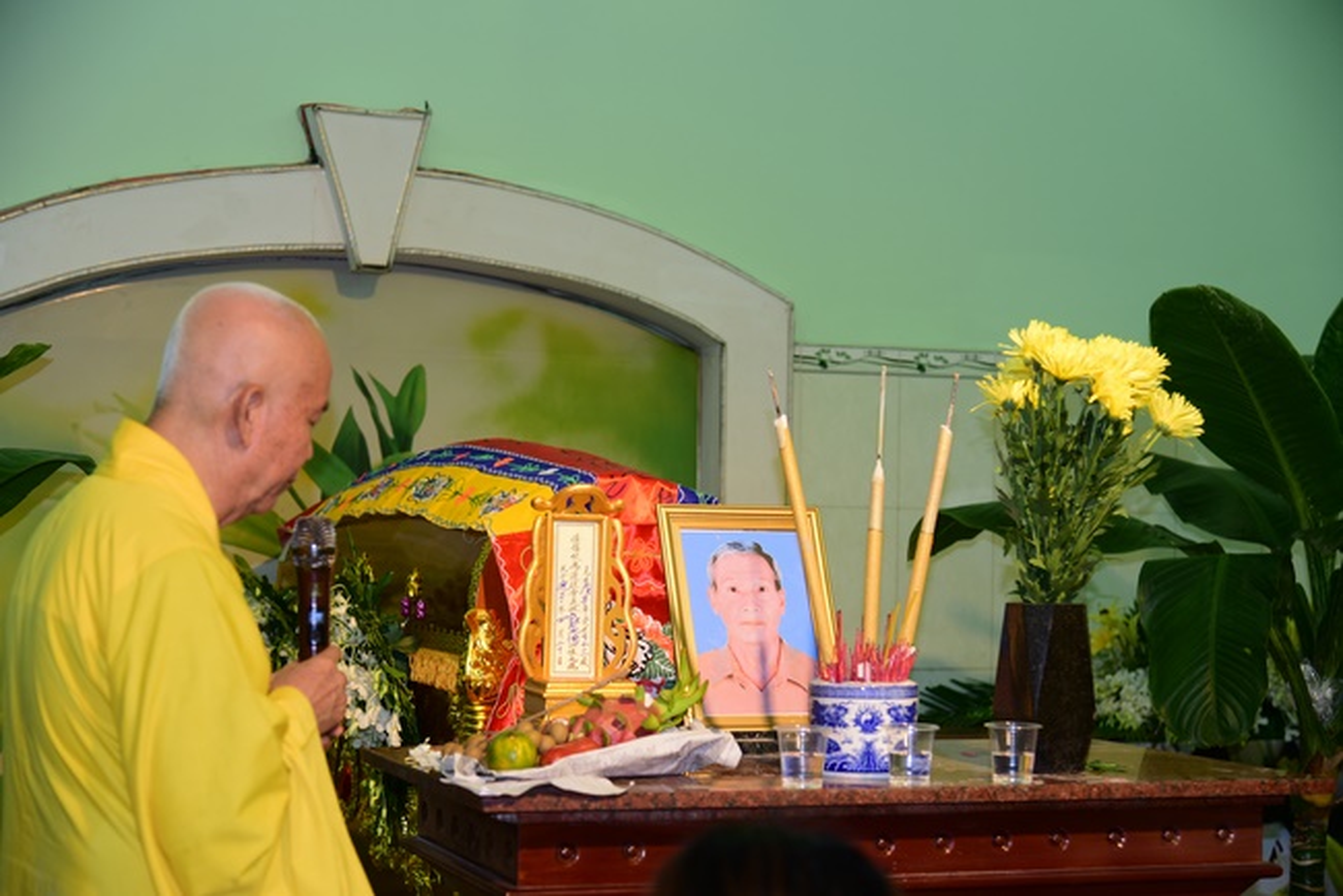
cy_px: 448
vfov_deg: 21.9
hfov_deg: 32.4
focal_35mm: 62
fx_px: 2314
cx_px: 672
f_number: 4
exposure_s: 1/100
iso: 320
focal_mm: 62
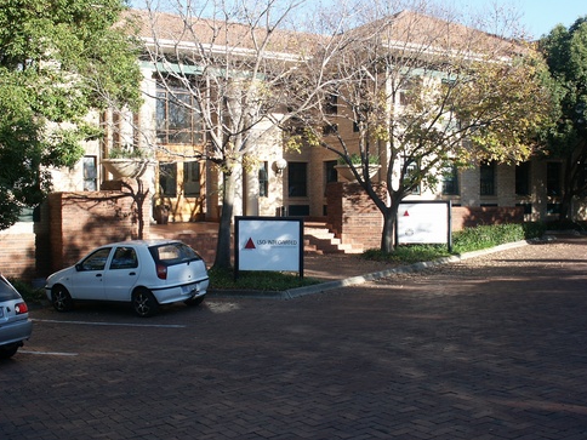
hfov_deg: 45.8
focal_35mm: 41
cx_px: 288
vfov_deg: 35.1
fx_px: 695
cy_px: 231
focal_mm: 9.18
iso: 100
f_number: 4.5
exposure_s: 1/125
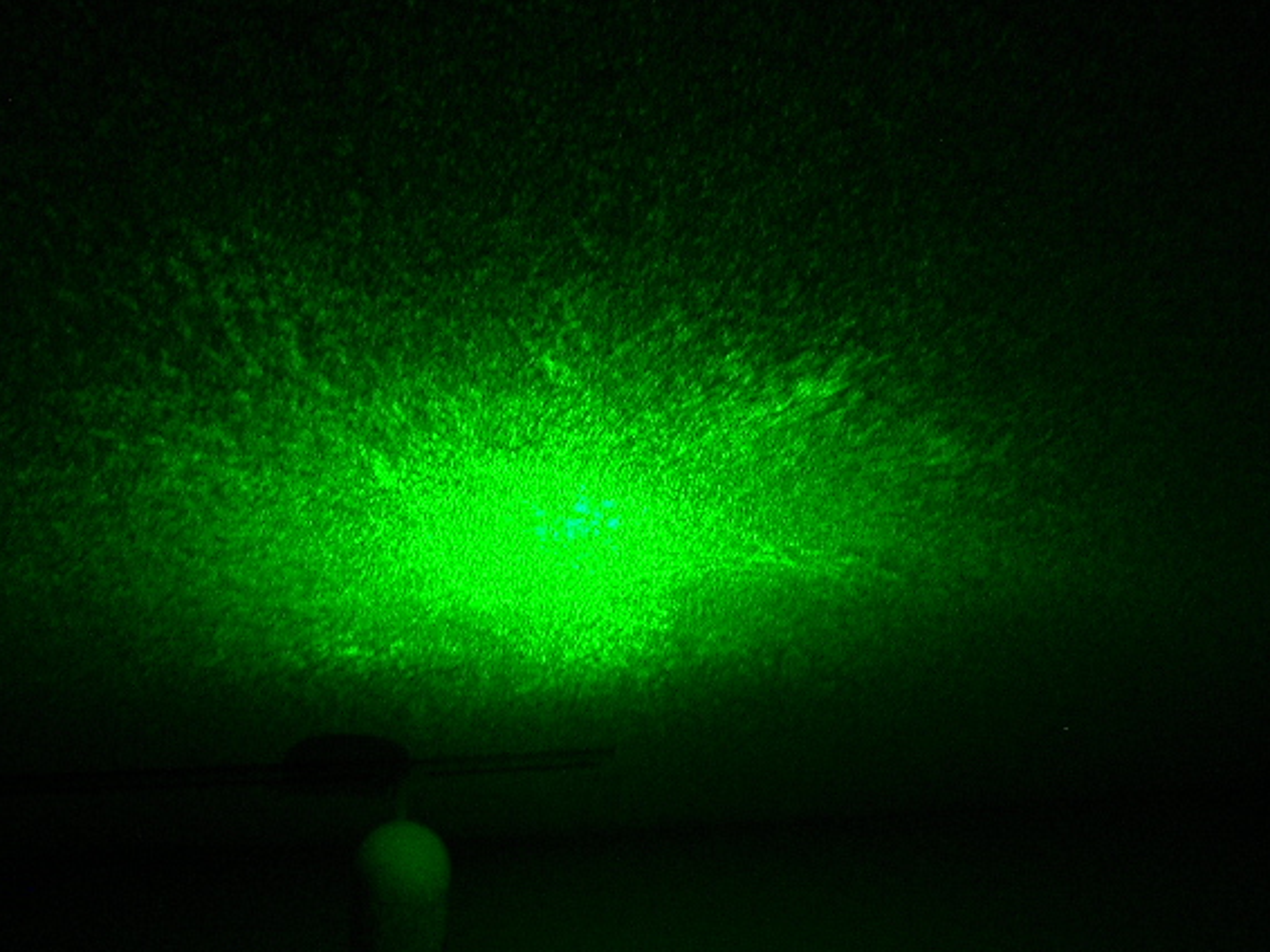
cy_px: 519
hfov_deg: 43.8
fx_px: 1577
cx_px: 572
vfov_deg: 33.6
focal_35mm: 43
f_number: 2.6
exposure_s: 1/4
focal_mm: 5.8
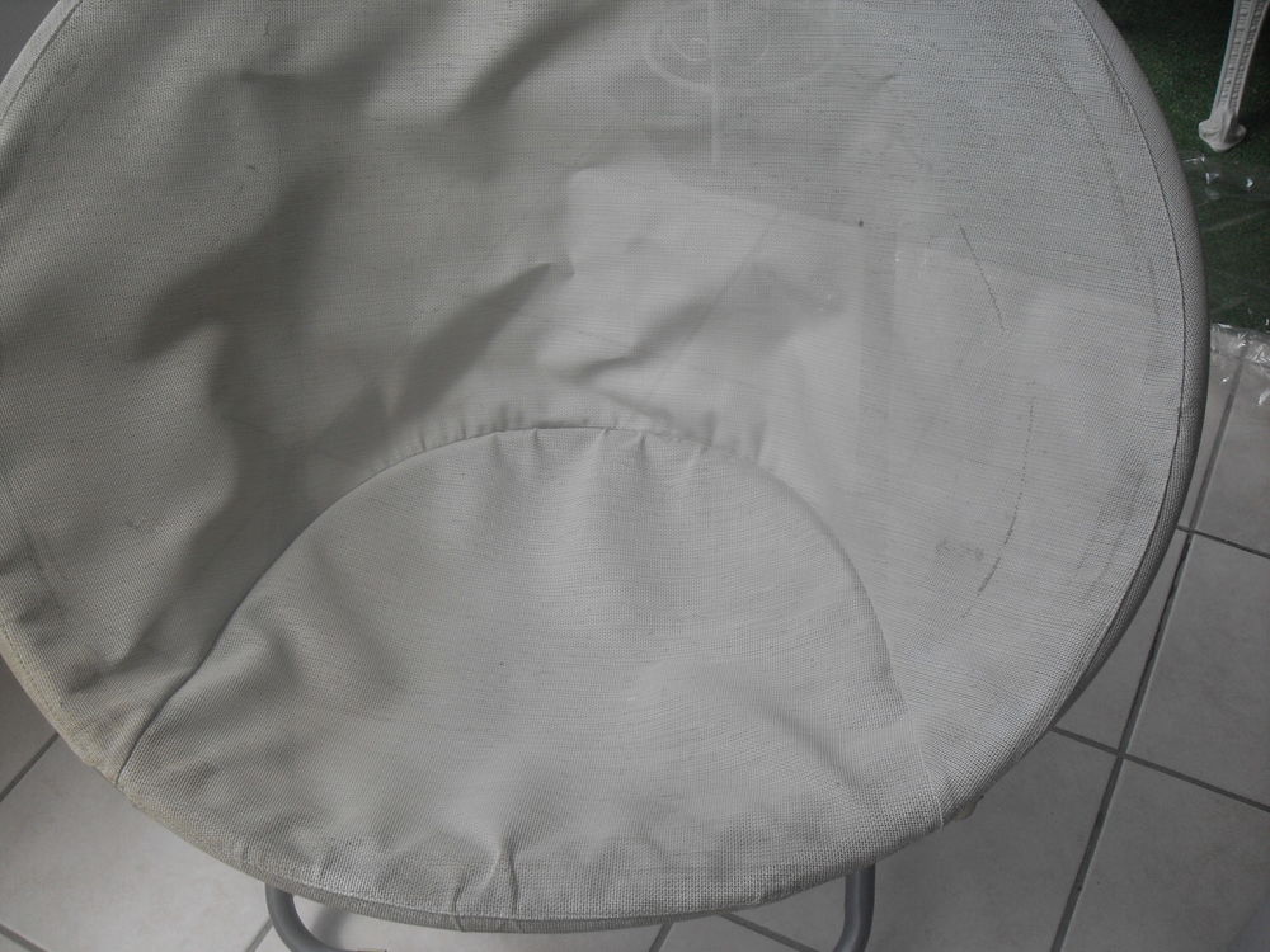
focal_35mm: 37
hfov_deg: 50.1
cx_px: 635
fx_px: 1357
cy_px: 476
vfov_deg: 38.7
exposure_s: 1/90
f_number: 8.9
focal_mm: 6.3
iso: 80
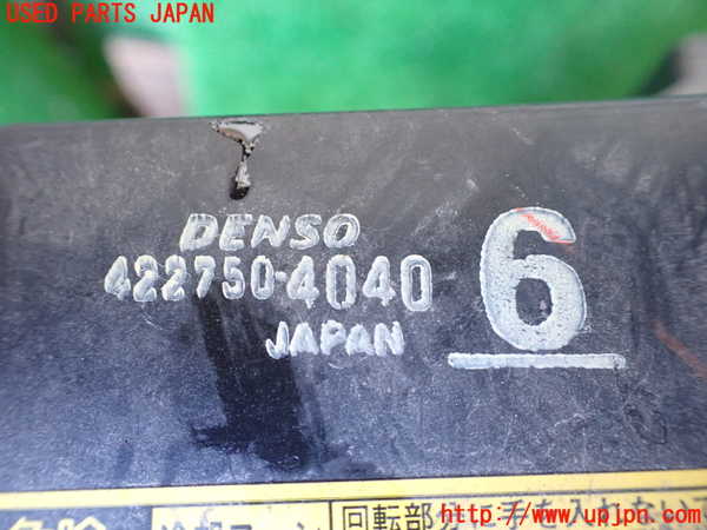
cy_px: 265
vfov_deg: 46.8
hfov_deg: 60.0
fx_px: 613
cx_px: 354
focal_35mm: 30
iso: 800
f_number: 2.3
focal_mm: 5.4
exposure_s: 1/40
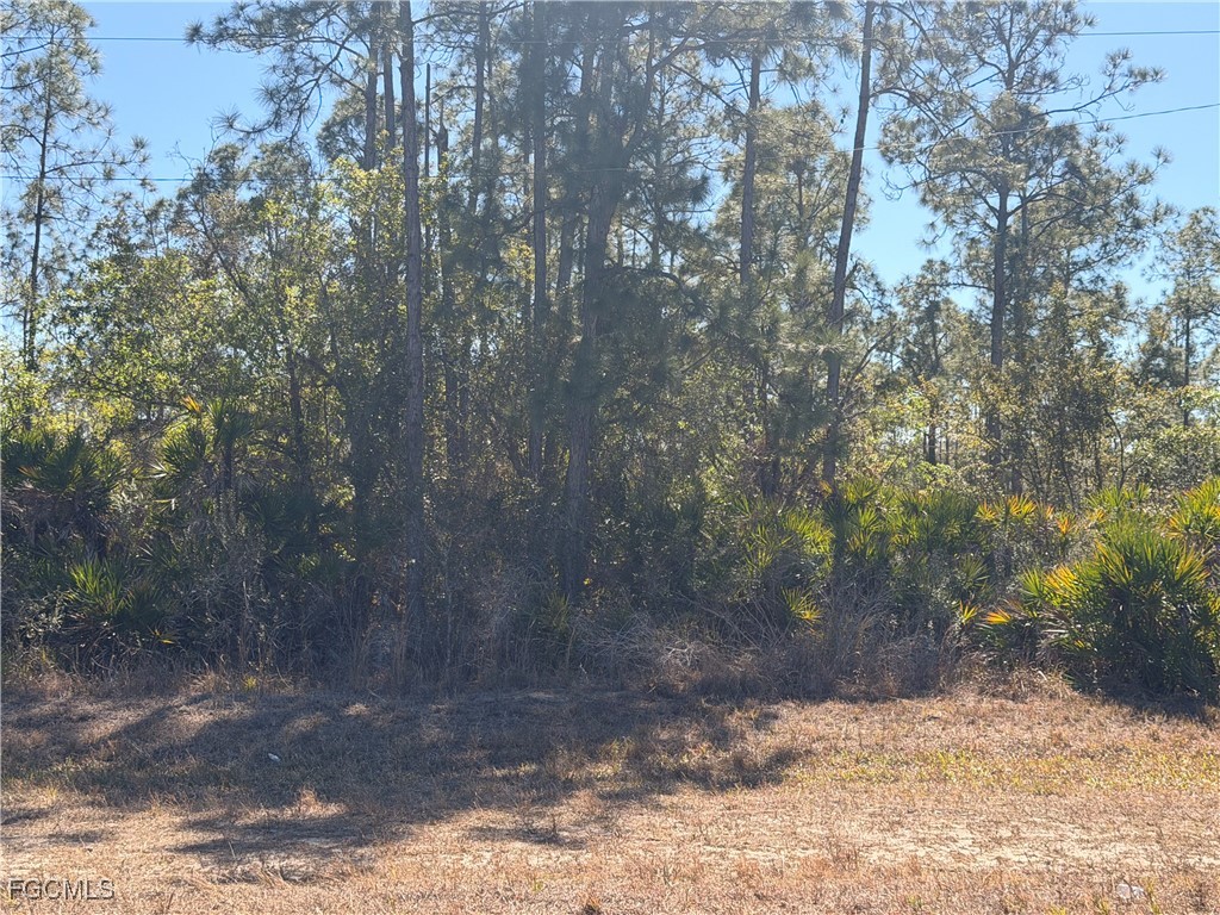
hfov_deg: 39.7
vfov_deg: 30.3
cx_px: 610
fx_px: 1692
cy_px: 458
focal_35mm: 48
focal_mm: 6.76
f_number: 1.78
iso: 80
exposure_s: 1/3096
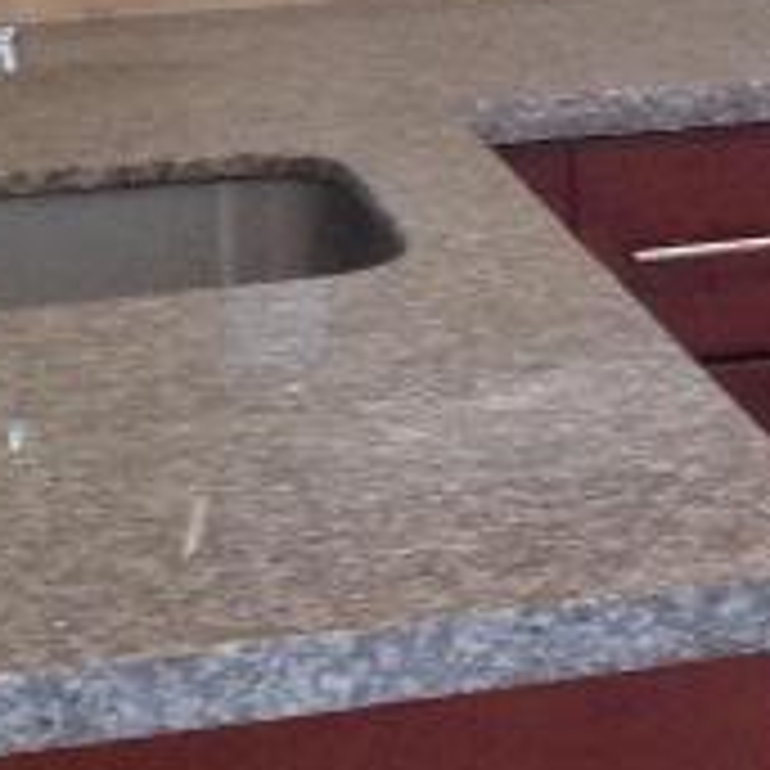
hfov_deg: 8.7
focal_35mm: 186
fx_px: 4681
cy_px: -207
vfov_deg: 9.3
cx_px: 1747
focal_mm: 4.28
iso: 100
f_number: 2.4
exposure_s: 1/15
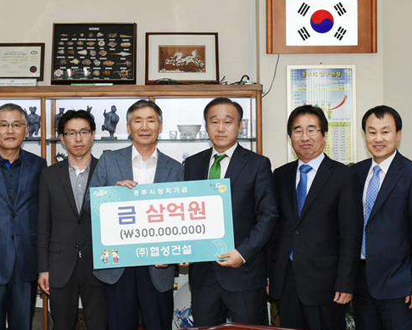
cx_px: 198
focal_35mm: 44
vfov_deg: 34.2
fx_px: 537
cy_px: 166
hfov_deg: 42.0
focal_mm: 38
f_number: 8
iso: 1600
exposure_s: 1/160
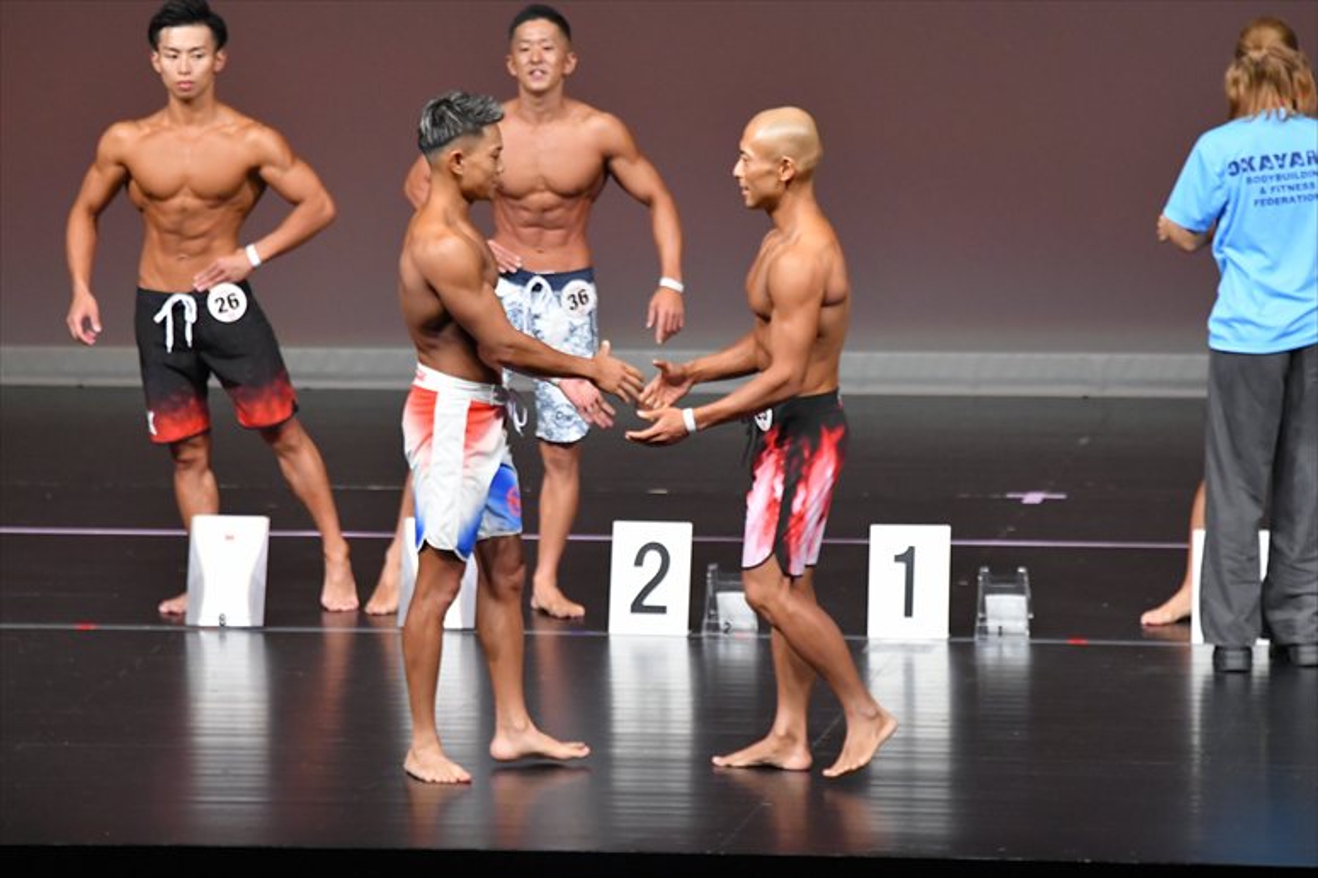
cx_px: 659
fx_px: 10429
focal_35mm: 285
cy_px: 439
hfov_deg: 7.2
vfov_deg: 4.8
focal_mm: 190
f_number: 5.6
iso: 4000
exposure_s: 1/400
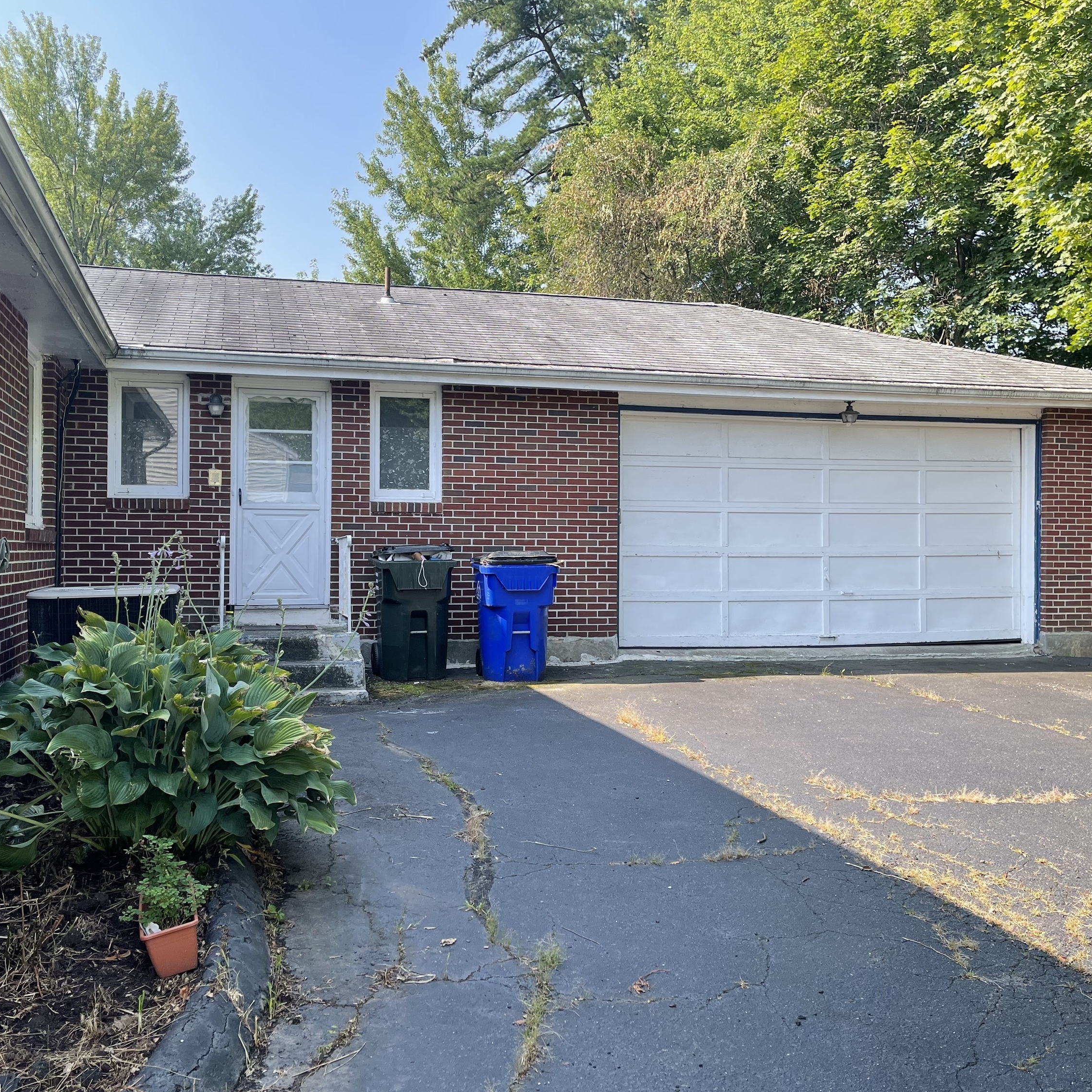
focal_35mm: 30
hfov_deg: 53.9
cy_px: 543
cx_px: 489
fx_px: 1071
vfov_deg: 54.0
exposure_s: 1/796
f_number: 1.6
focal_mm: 5.1
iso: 32
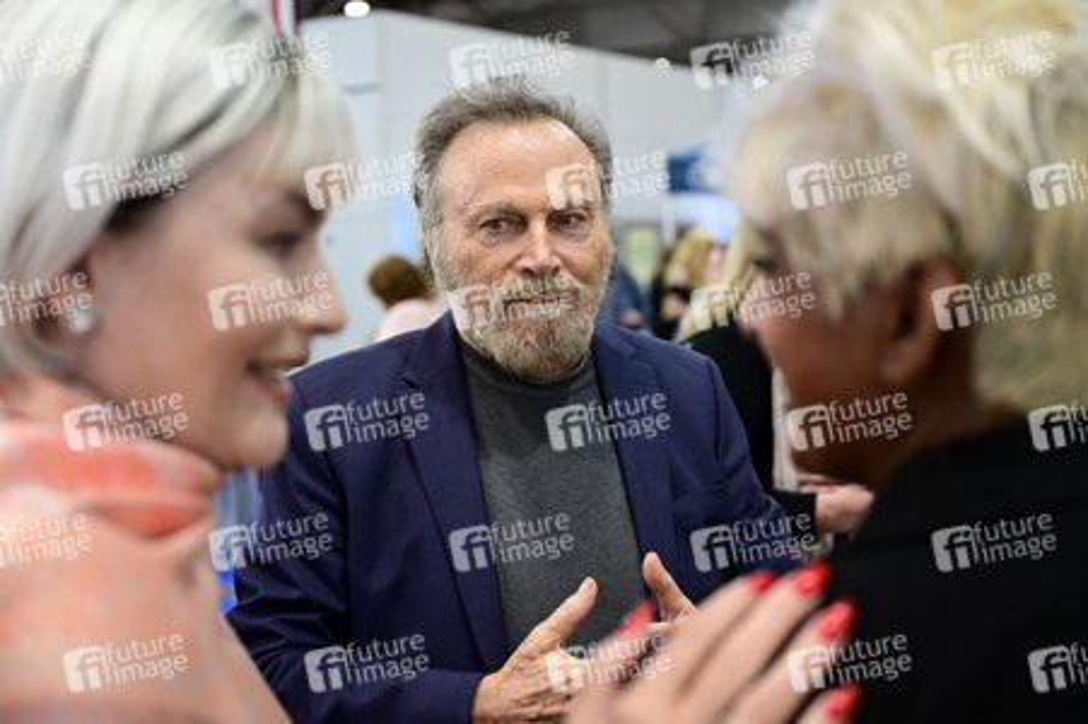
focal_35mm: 42
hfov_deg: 46.4
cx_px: 544
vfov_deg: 31.8
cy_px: 362
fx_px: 1268
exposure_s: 1/200
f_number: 2.8
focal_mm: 42
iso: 1600
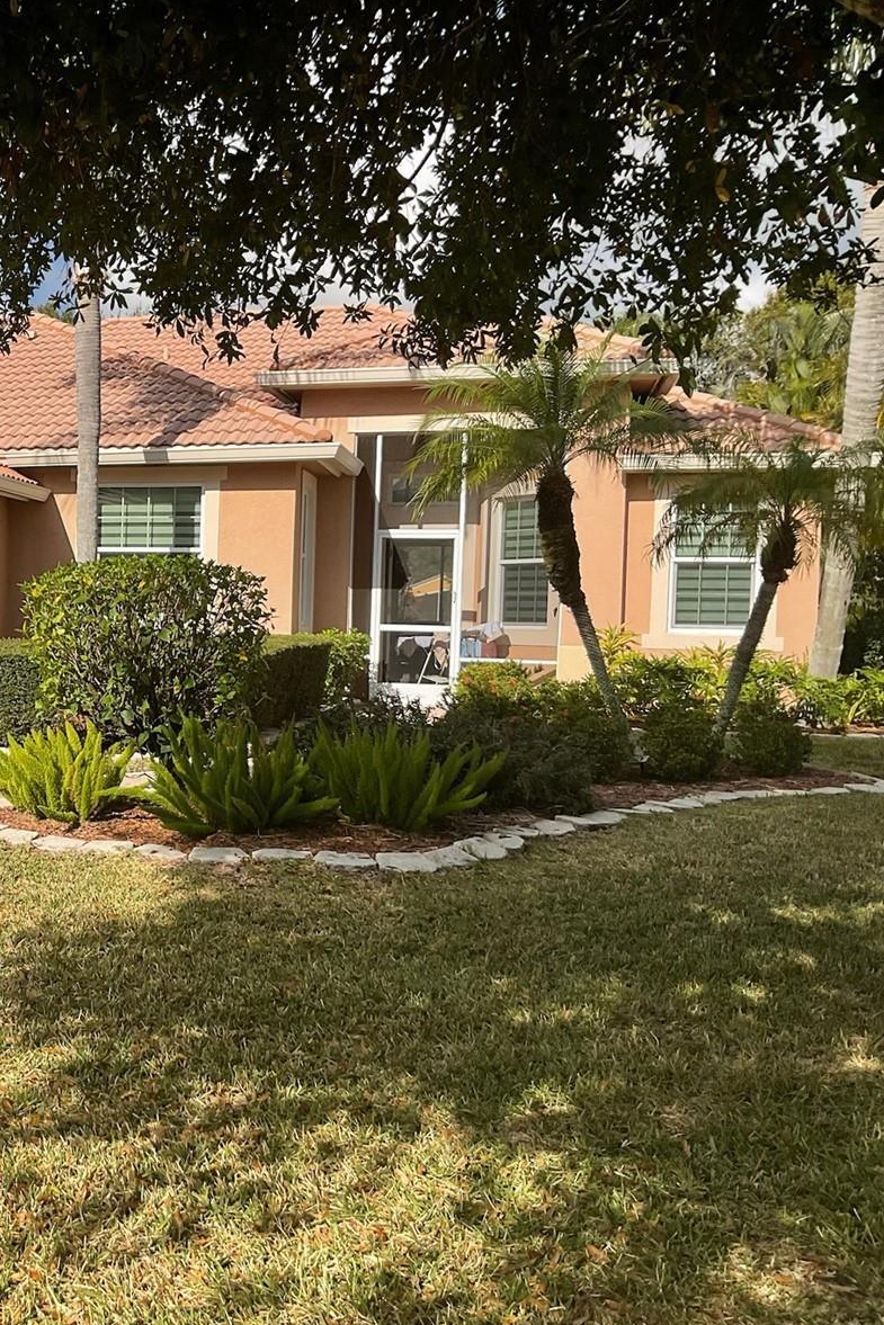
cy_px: 664
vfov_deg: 47.4
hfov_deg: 30.7
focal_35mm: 41
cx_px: 36
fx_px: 1510
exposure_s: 1/2320
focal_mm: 3
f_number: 1.8
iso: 16
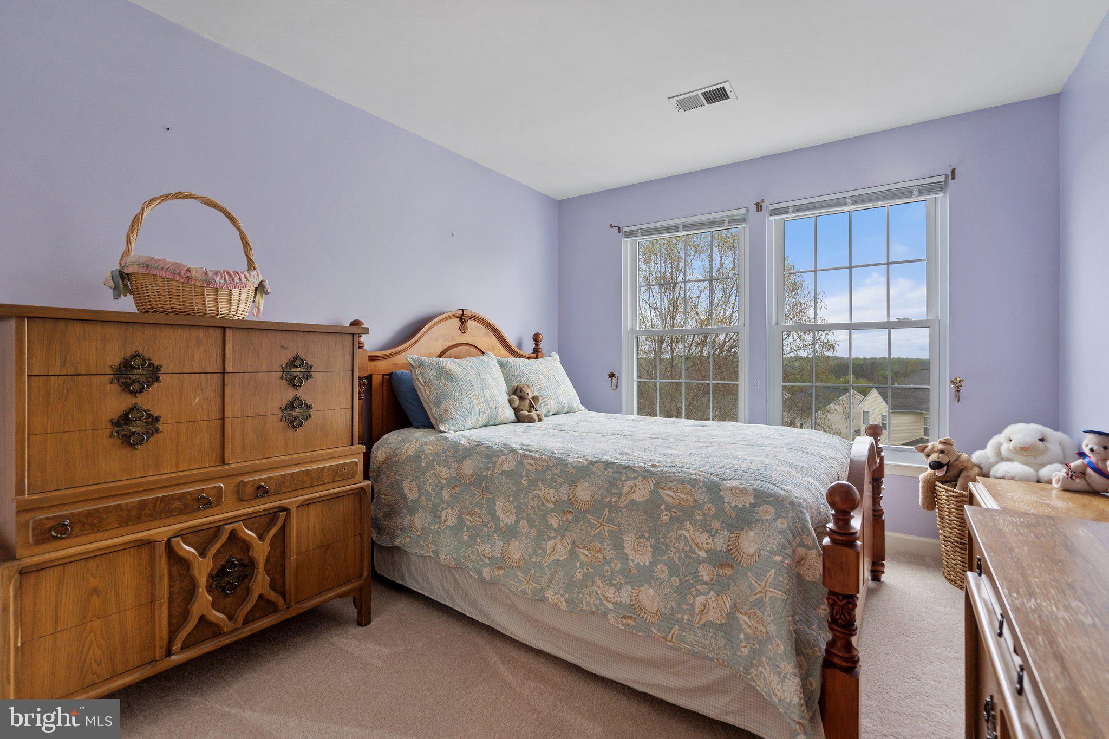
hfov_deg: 96.7
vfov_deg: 73.7
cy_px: 370
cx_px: 554
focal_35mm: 16
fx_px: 493
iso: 500
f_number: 8
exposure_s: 1/8
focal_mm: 16
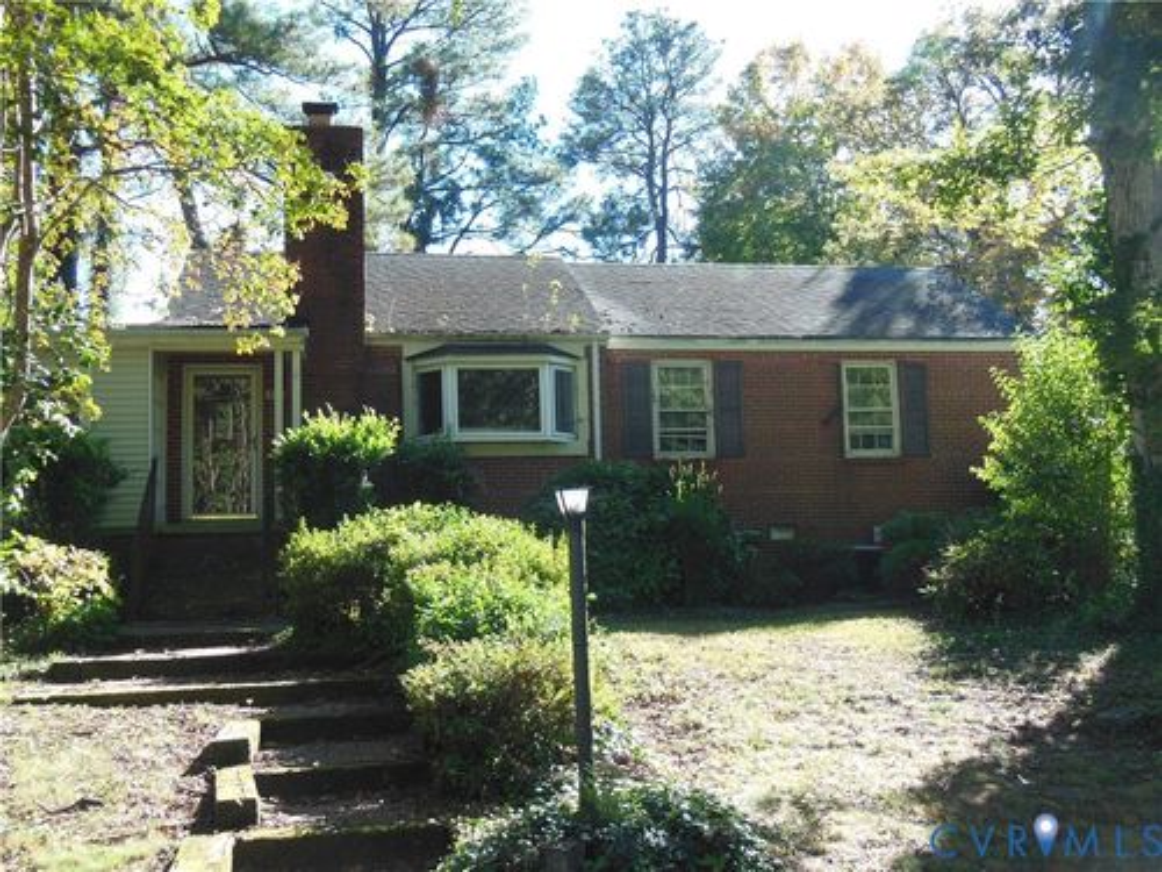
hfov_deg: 47.9
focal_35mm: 39
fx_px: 1309
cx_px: 581
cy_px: 436
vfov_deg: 36.8
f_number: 4.1
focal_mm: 6.9
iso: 125
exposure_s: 1/125
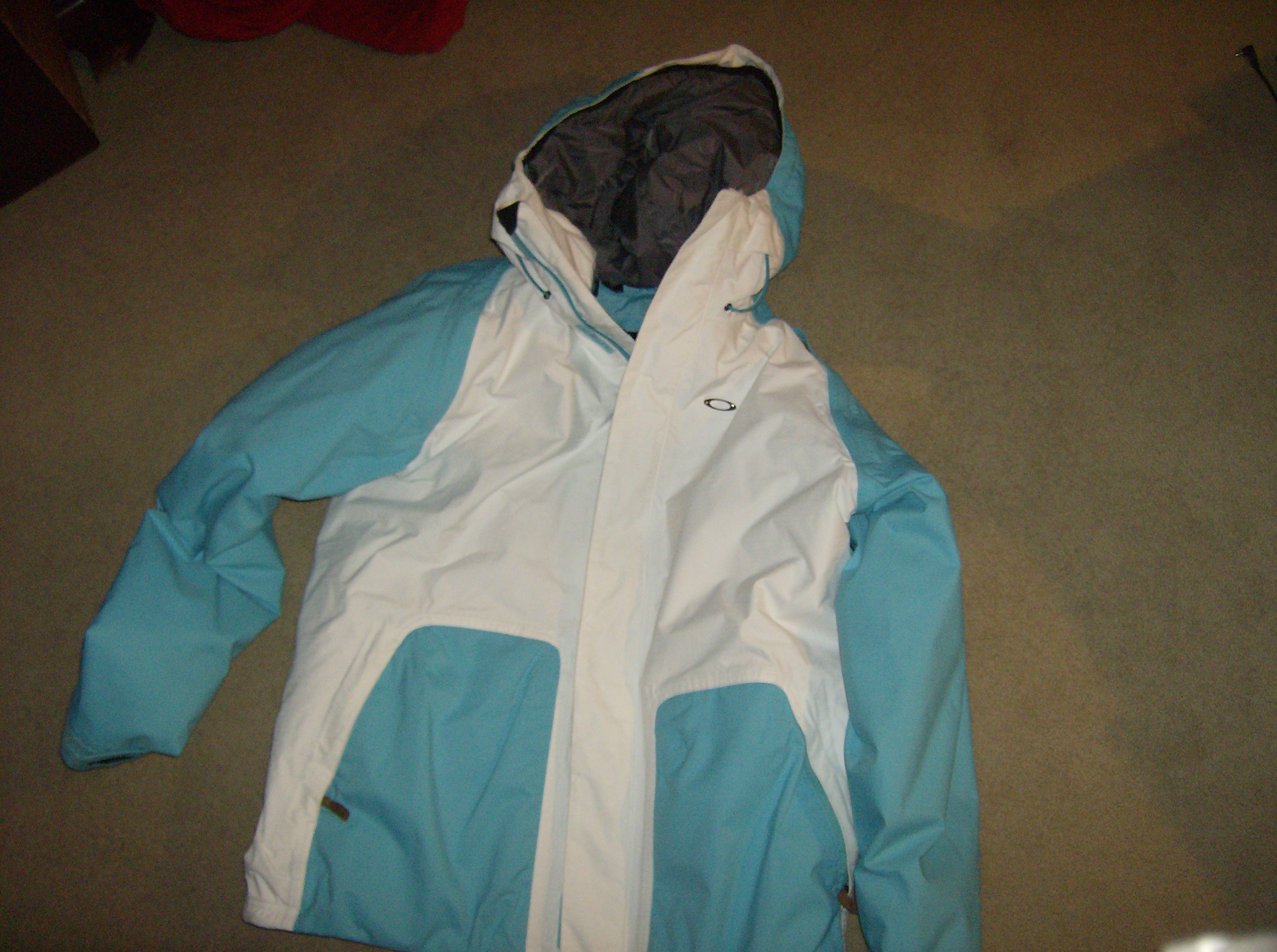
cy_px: 476
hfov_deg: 51.5
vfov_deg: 39.5
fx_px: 1325
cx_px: 638
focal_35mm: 36
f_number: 2.8
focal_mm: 6
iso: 200
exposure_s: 1/60
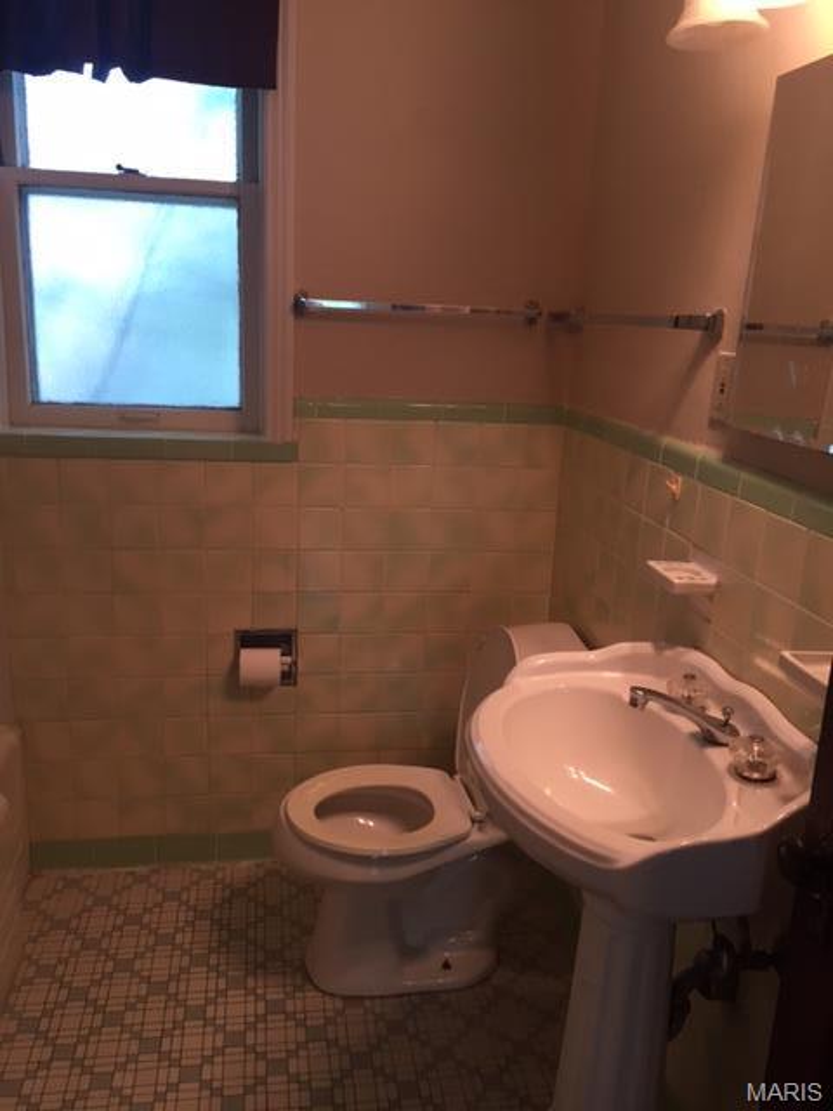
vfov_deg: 61.7
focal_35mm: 29
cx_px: 416
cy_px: 556
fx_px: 930
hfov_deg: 48.2
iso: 80
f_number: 2.2
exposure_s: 1/30
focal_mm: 4.15
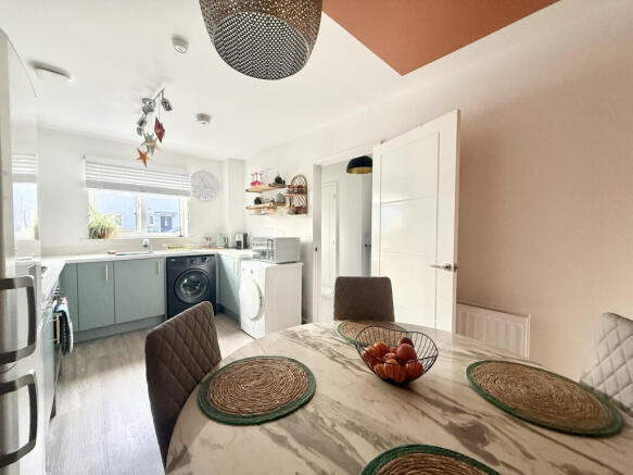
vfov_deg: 85.7
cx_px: 316
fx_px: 256
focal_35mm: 14
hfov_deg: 102.1
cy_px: 238
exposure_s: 1/99
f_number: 2.2
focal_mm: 2.22
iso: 125
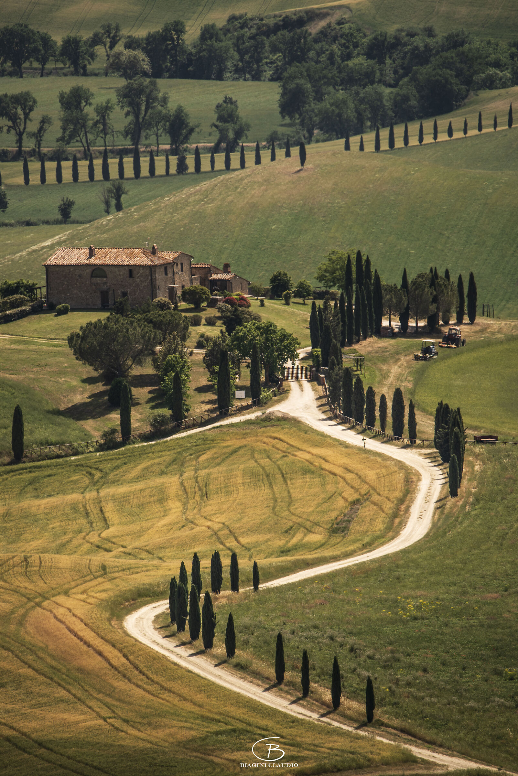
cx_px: 259
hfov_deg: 2.5
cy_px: 388
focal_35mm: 550
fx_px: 11860
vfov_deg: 3.7
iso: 100
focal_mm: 550
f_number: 8
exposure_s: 1/500
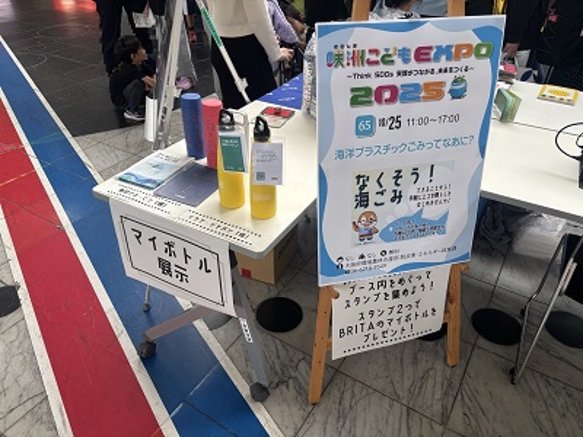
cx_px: 292
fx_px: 438
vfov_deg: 53.1
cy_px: 218
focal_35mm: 26
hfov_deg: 67.3
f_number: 1.6
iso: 100
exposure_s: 1/60
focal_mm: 5.96
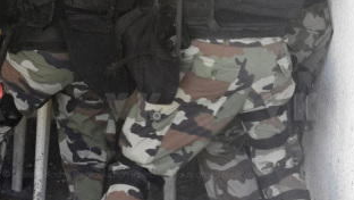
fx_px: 1982
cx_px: 132
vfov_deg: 5.8
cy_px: 3
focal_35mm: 211
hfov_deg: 10.2
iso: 2000
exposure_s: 1/250
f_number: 9
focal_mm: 70
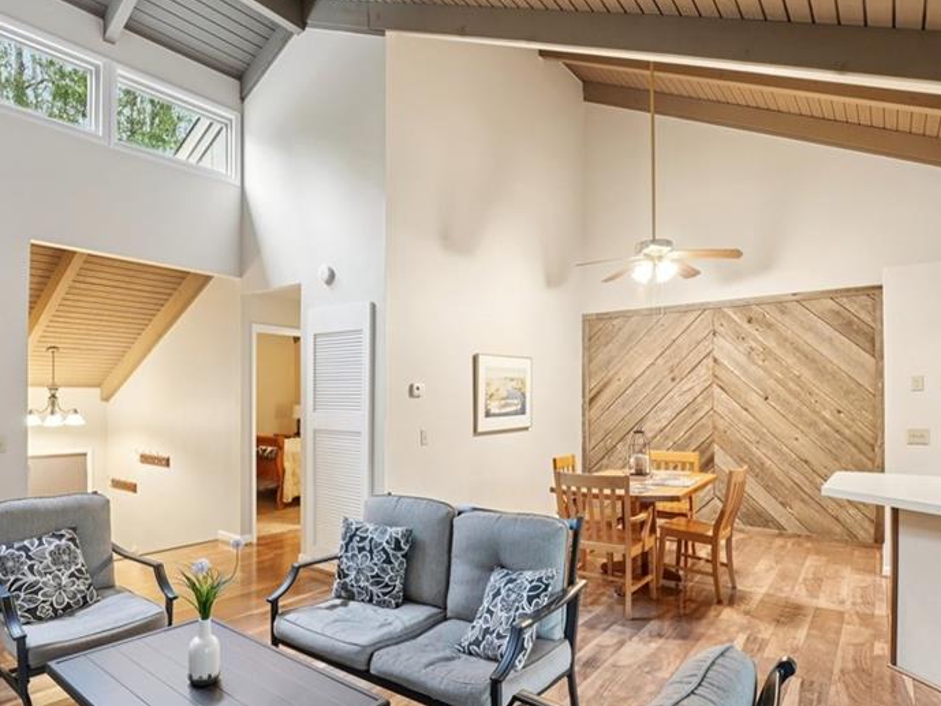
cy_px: 416
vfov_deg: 65.5
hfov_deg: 81.3
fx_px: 544
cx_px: 404
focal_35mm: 20
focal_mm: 14
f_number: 8
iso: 320
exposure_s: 1/2.5
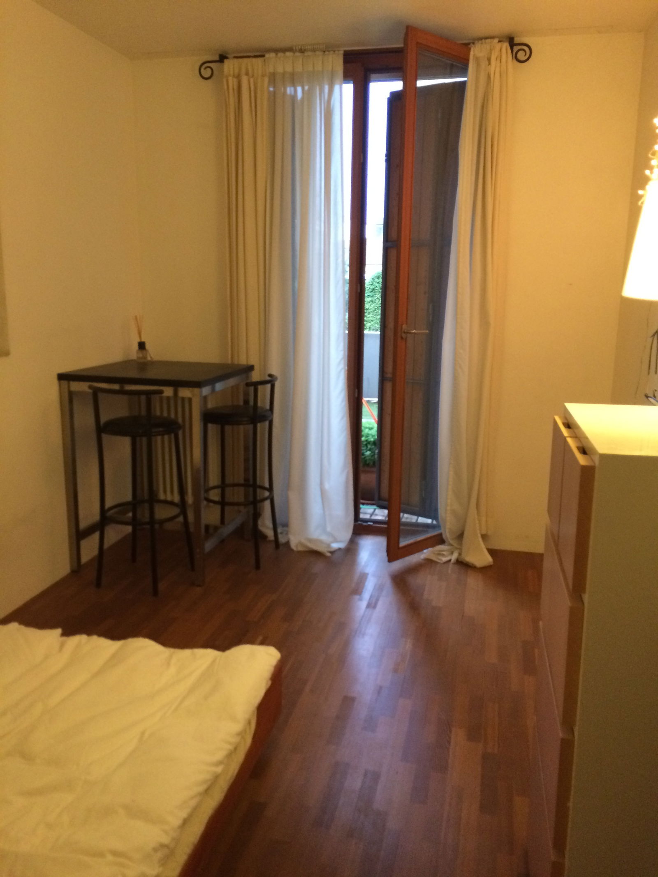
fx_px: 735
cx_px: 329
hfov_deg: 48.2
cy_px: 438
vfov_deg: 61.7
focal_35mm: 29
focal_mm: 4.15
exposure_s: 1/20
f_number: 2.2
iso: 320
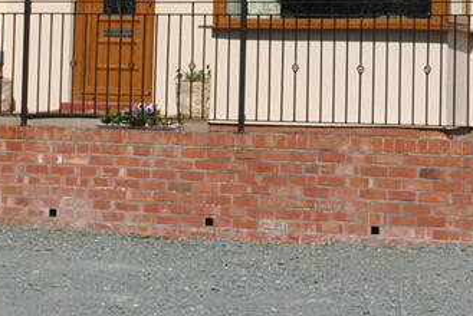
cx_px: 256
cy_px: -65
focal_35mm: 136
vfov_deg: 10.0
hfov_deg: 15.1
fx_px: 1783
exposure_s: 1/200
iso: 100
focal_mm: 29
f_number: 11
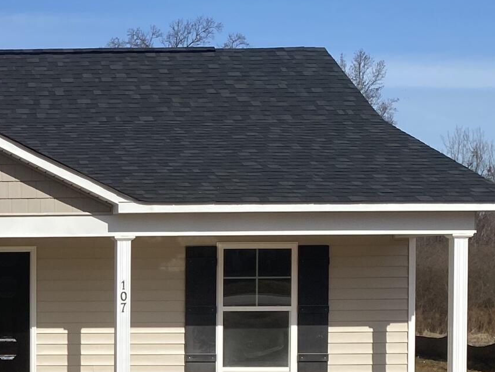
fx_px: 1316
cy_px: 315
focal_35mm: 92
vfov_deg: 15.9
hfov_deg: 19.8
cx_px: -127
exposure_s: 1/4608
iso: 32
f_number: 1.8
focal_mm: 4.25
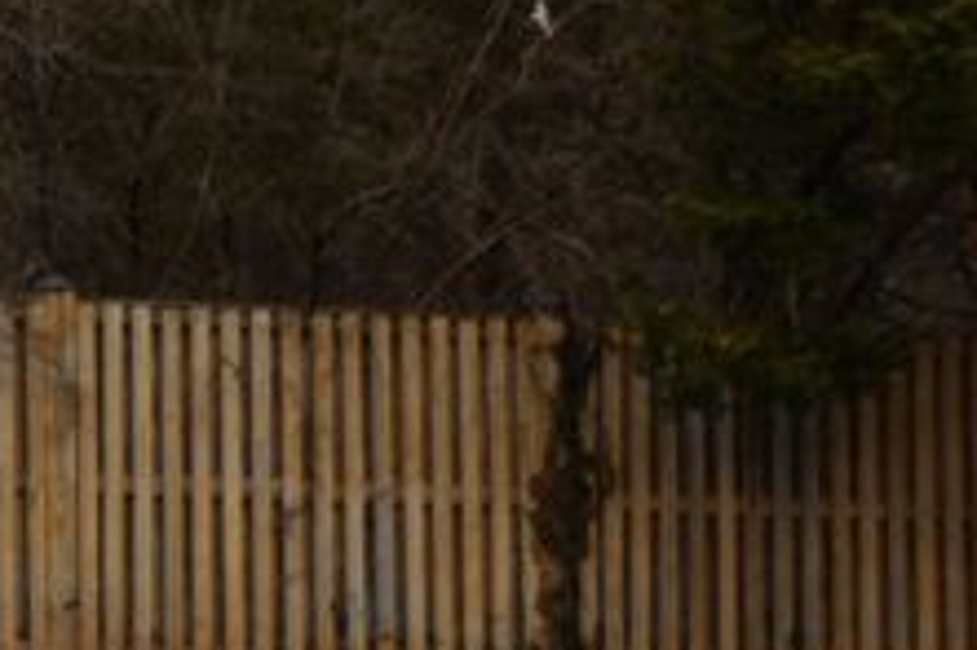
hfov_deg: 5.8
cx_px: 871
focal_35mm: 357
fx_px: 9681
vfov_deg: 3.8
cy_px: 918
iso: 320
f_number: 5.6
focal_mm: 82
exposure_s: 1/250
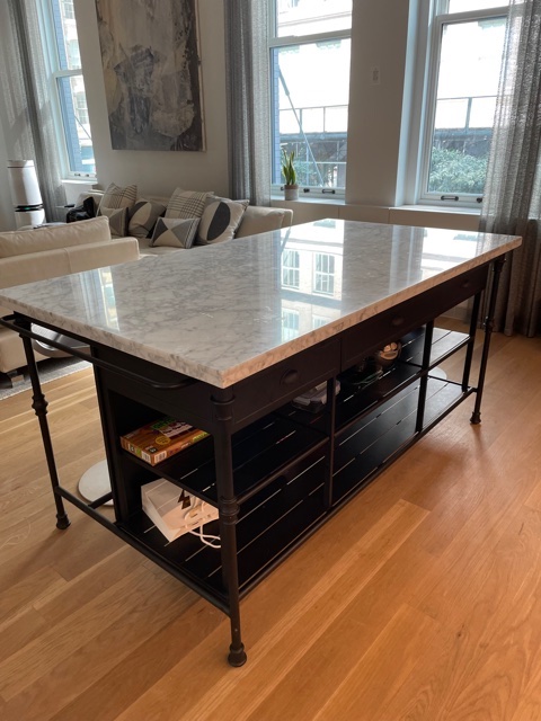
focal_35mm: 26
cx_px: 270
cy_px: 360
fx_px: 542
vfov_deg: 67.3
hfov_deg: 53.1
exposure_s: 1/120
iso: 100
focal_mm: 4.2
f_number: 1.6
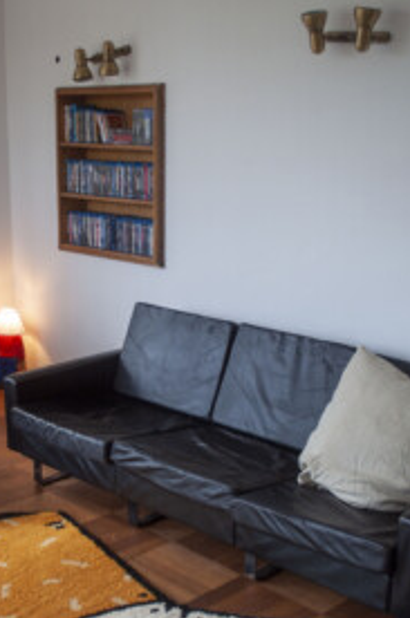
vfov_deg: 38.1
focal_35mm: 52
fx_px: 892
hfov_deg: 25.9
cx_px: 178
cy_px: 371
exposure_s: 1/160
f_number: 4.5
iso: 320
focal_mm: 24
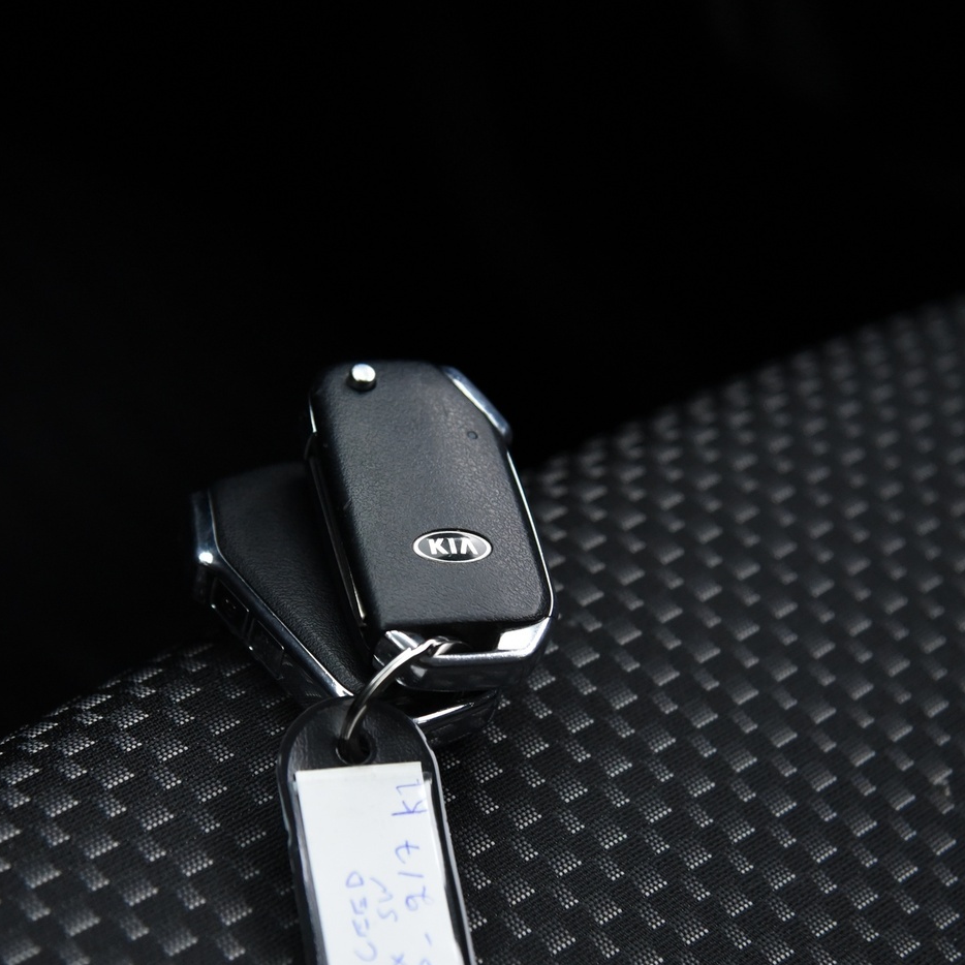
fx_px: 2555
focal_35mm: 81
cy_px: 533
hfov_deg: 21.4
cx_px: 397
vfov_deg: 21.4
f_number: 4
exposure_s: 1/20
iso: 4000
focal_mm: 55
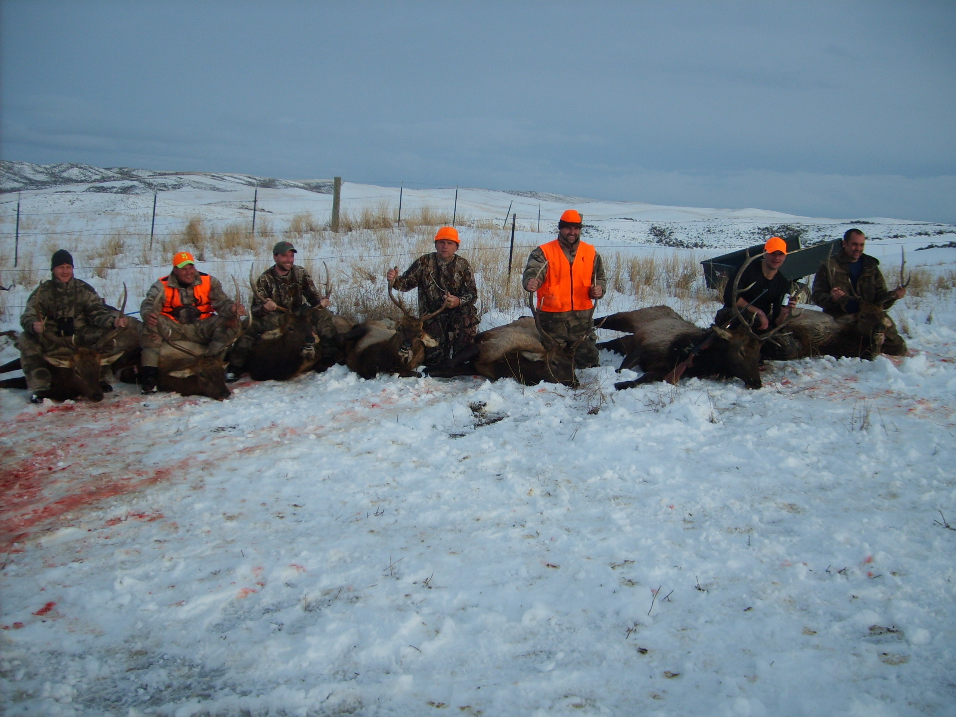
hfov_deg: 52.6
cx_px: 478
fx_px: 967
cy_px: 358
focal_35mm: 35
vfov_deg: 40.7
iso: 50
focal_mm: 5.8
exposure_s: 1/250
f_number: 7.1
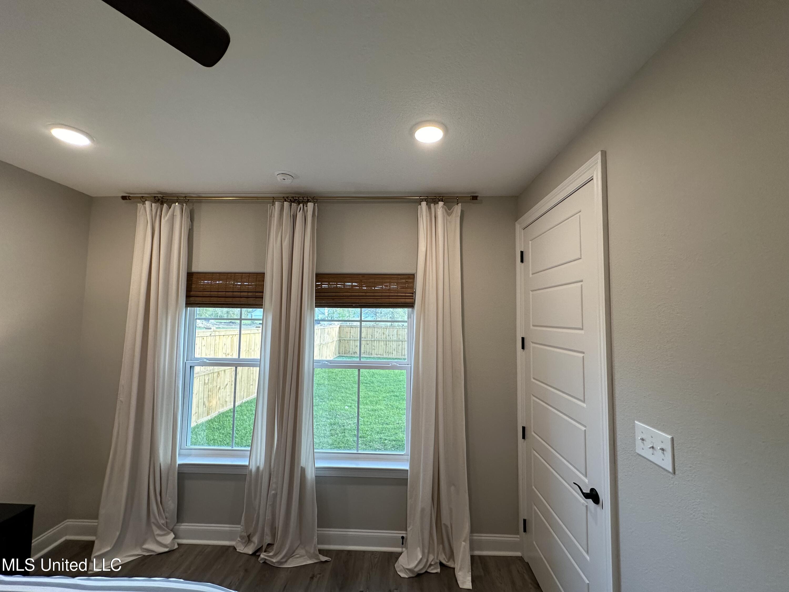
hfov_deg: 102.1
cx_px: 394
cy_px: 296
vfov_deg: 85.7
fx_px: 319
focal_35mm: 14
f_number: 2.2
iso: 160
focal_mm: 2.22
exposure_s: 1/120
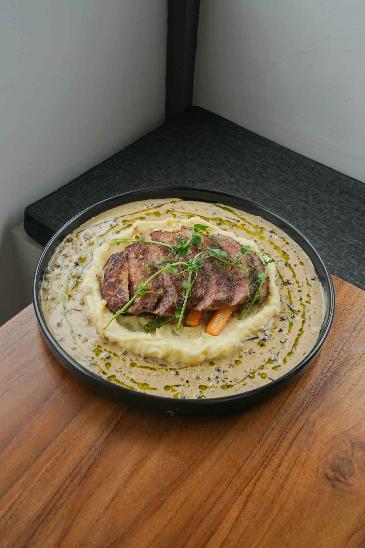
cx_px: 182
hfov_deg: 31.9
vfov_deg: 46.4
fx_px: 639
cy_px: 274
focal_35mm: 42
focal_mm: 28
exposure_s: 1/30
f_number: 14
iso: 200
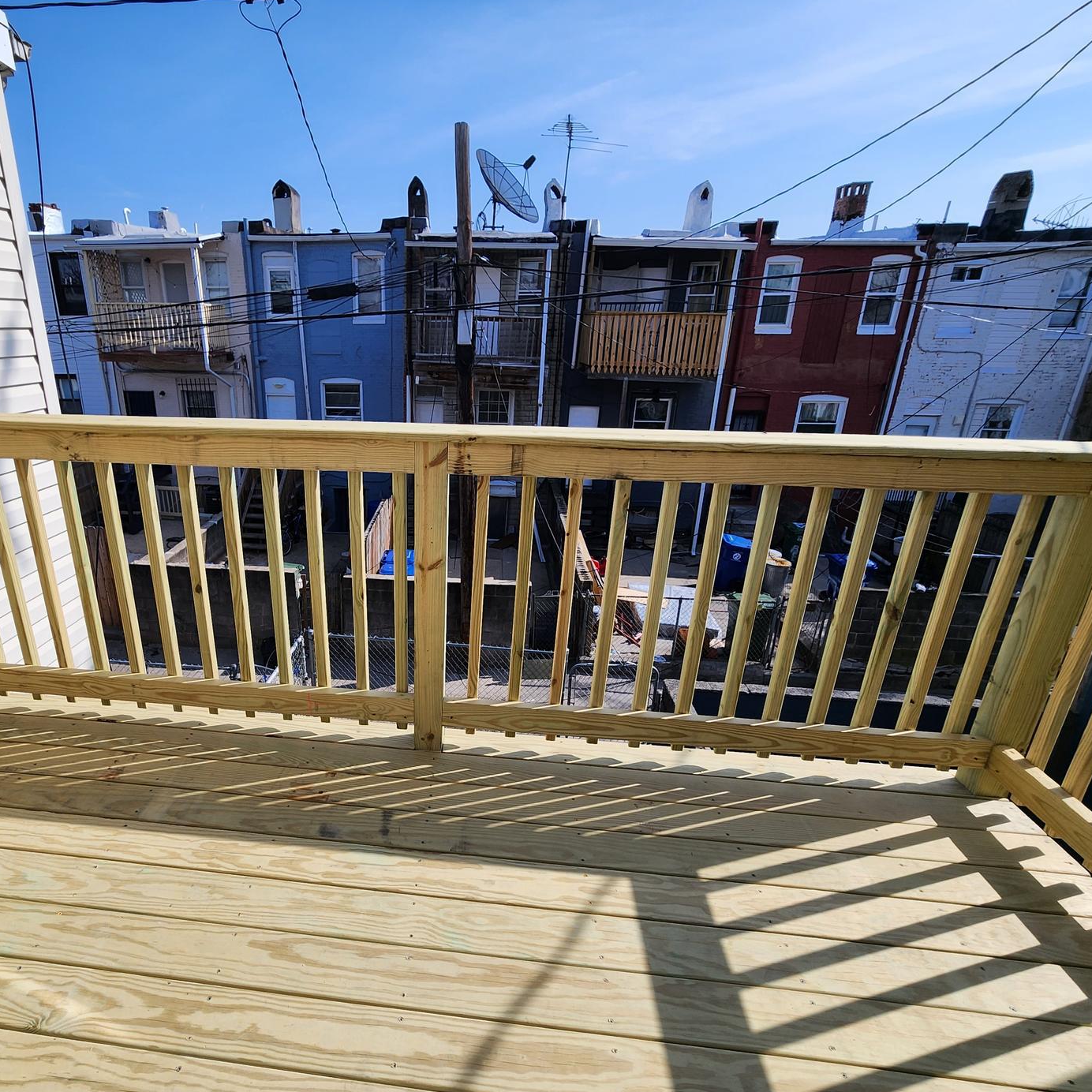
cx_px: 402
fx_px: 607
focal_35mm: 17
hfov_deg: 82.2
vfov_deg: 83.9
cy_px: 574
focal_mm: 2.2
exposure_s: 1/2359
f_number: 2.2
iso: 50
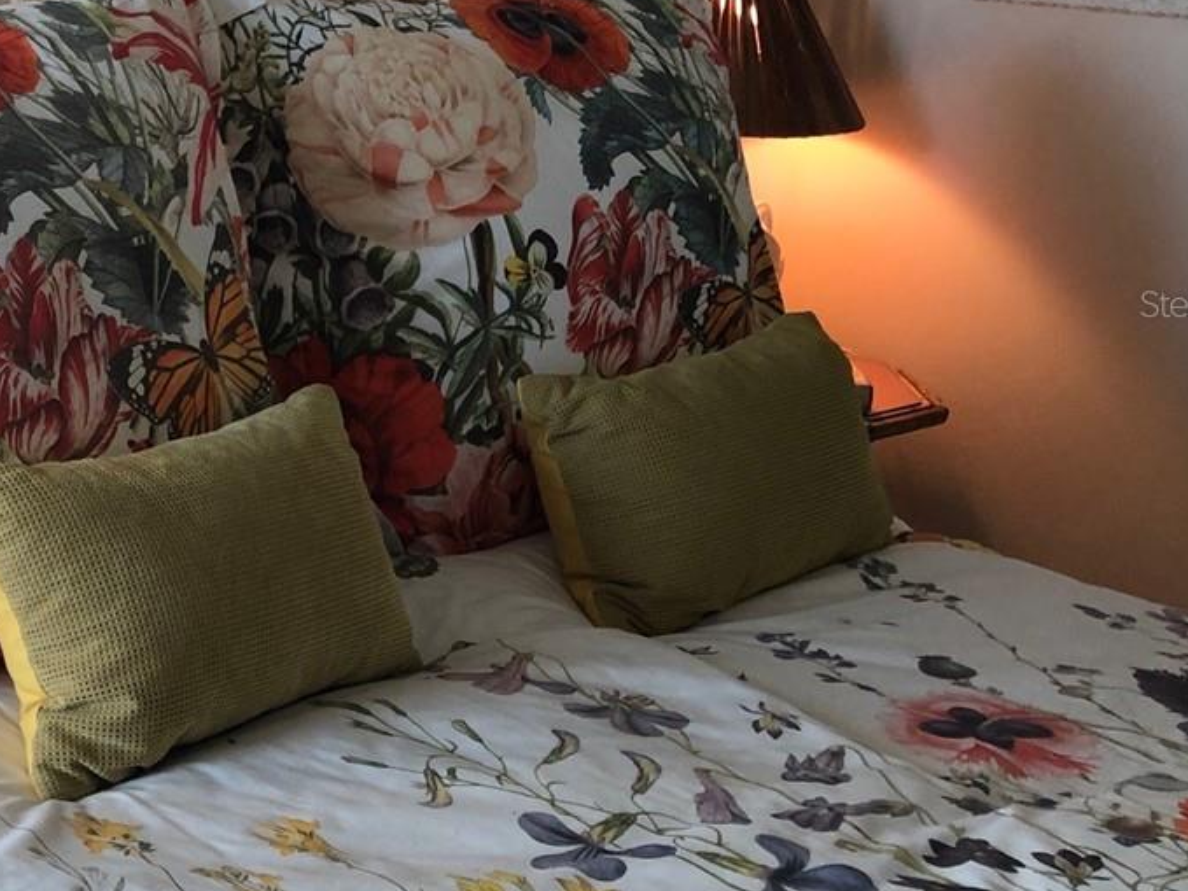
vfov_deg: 22.2
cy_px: 303
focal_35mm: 66
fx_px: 2265
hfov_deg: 27.1
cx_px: -94
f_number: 1.8
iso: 40
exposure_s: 1/30
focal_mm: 4
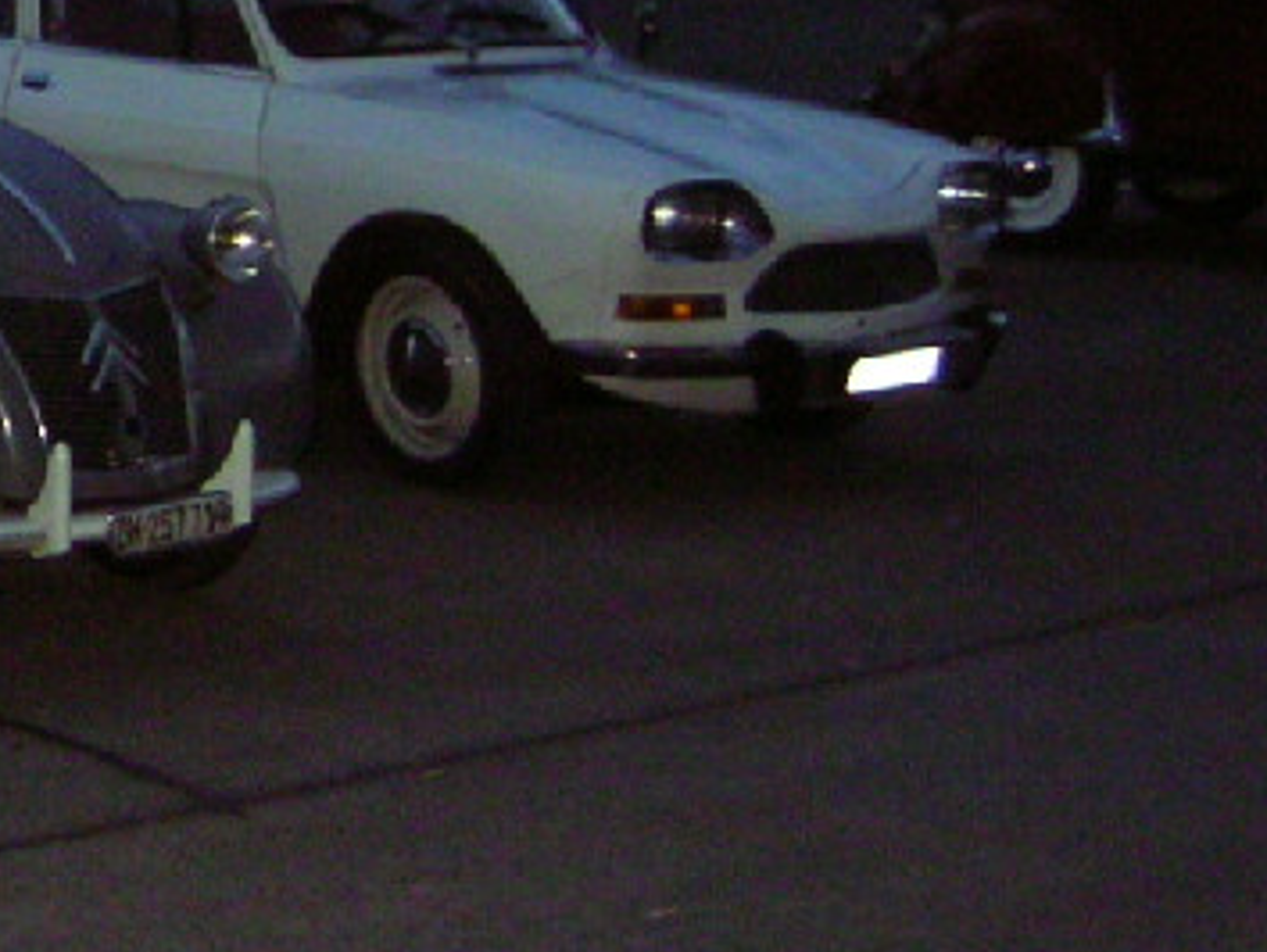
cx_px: -501
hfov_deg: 17.4
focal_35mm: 104
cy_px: 161
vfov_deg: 14.2
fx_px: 3809
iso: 200
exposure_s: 1/30
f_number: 2.8
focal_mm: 5.6
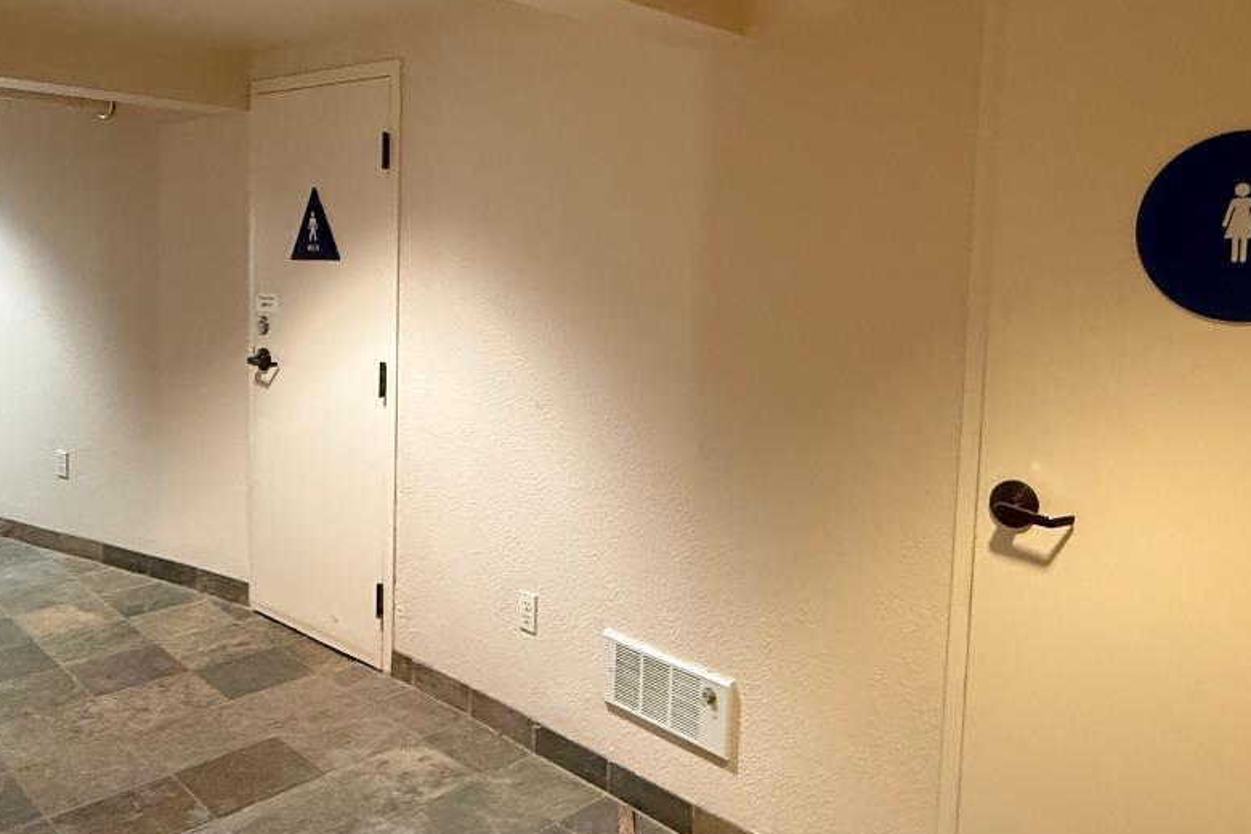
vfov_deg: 46.1
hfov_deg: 65.5
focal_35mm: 28
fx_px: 973
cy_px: 323
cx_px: 640
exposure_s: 1/55
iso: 640
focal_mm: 2.22
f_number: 2.2
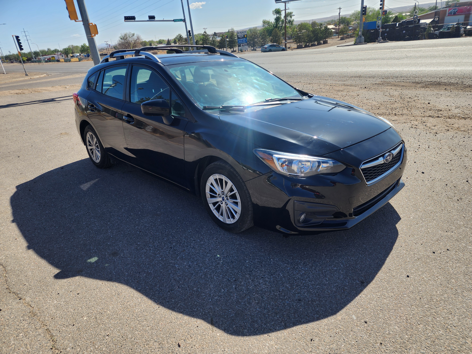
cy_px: 177
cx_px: 236
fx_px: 314
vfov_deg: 58.9
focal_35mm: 23
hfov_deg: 73.9
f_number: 1.8
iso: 12
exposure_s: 1/803
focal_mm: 6.4
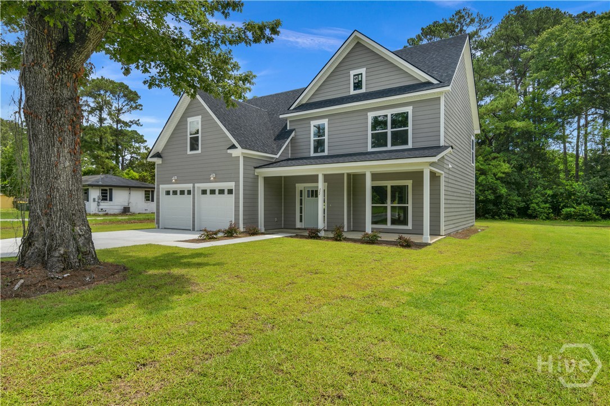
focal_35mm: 20
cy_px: 203
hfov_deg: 85.4
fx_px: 330
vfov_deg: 63.2
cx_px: 305
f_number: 7.1
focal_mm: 13
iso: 100
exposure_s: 1/400
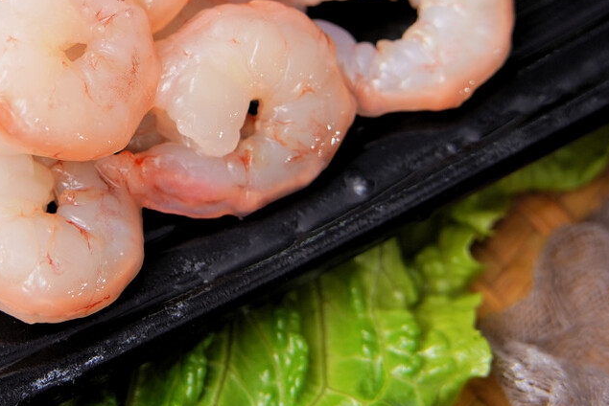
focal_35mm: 104
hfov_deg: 19.4
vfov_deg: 13.1
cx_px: 117
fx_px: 1760
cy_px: 49
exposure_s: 1/160
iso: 200
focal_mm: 55
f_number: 4.5
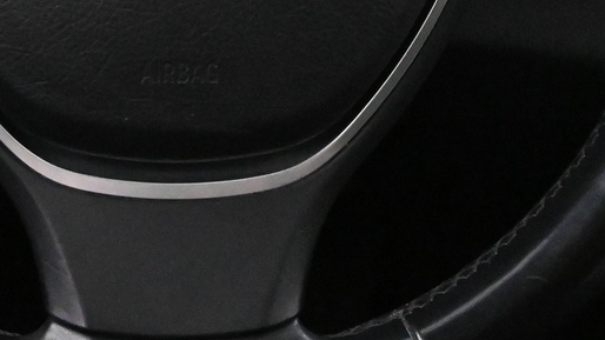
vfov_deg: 10.6
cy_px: -128
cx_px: 181
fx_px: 1788
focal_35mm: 111
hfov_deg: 19.1
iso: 10000
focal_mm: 22.5
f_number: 4
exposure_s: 1/40
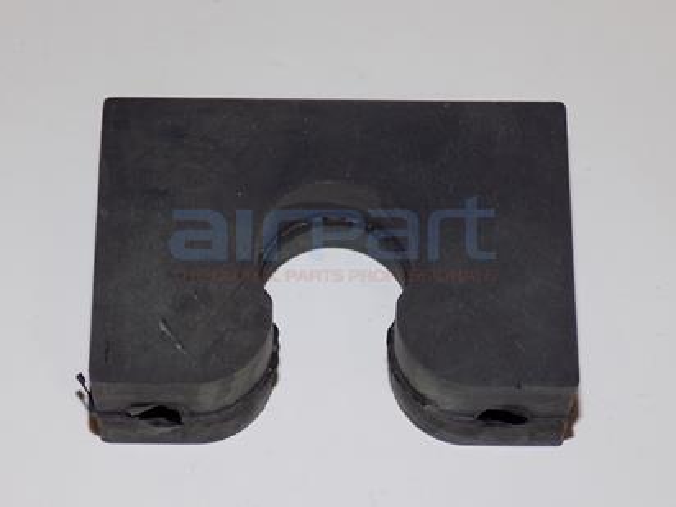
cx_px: 338
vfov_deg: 12.6
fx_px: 2304
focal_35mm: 118
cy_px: 254
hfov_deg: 16.7
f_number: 4.8
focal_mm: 20.9
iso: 200
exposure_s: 1/30
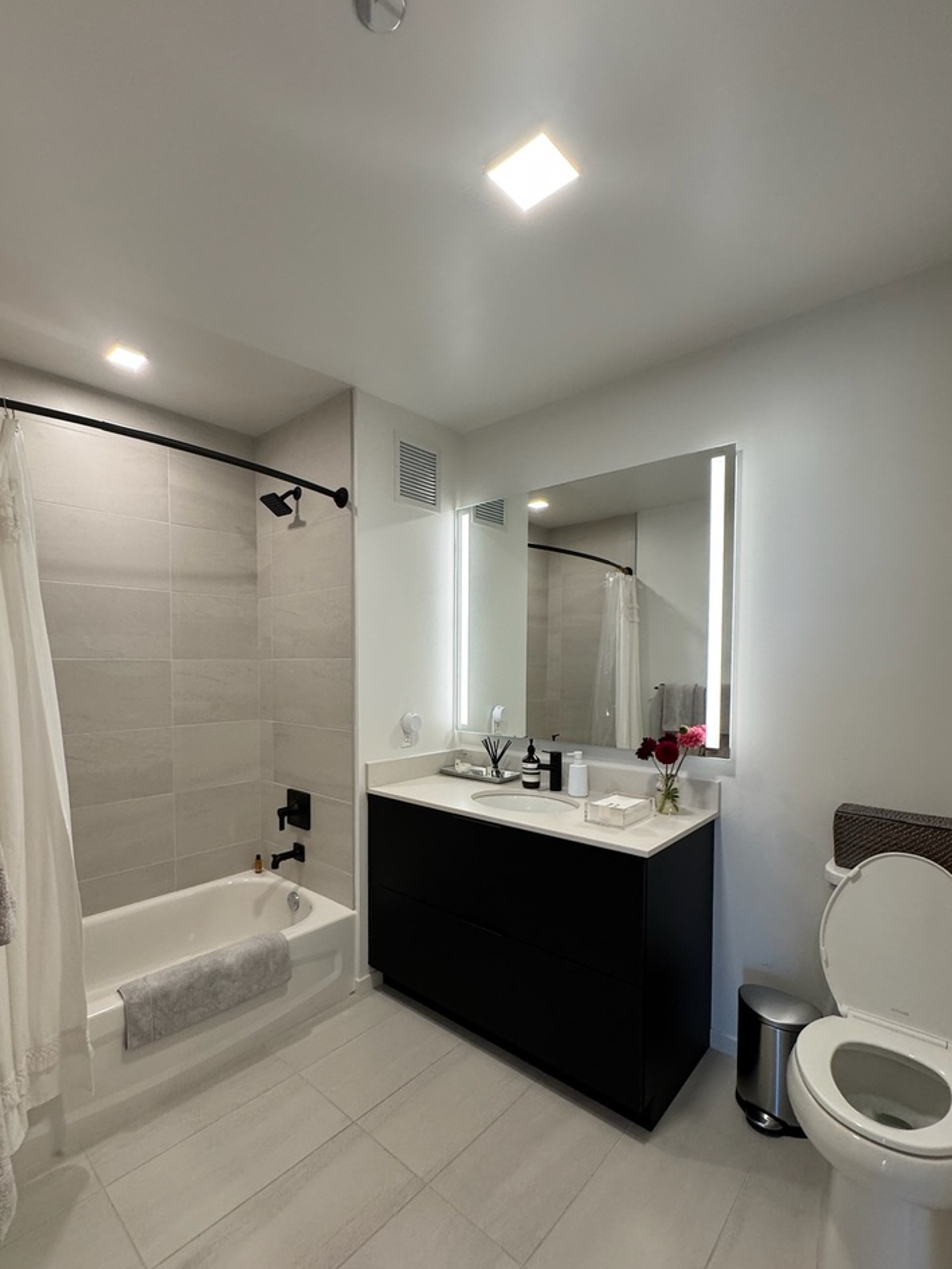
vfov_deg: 94.3
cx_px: 414
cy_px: 685
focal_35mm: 16
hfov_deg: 77.7
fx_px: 587
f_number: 2.2
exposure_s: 1/120
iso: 250
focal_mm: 2.22
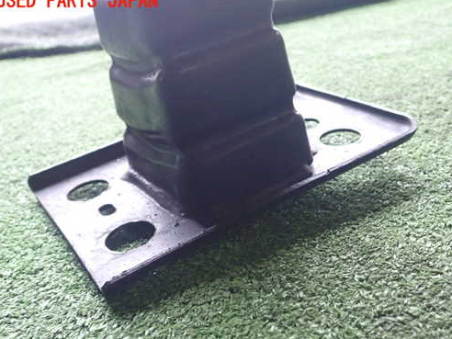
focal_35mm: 39
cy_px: 197
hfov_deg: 47.6
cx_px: 266
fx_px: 509
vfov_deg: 36.7
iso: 640
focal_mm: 5.79
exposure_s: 1/30
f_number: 2.4
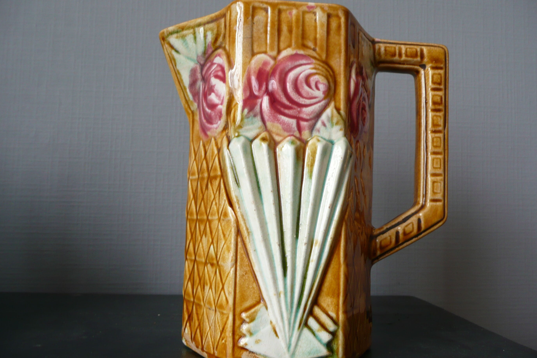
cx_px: 270
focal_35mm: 30
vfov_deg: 43.6
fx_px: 447
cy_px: 183
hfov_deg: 61.9
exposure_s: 1/30
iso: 100
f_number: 3.3
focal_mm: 4.6
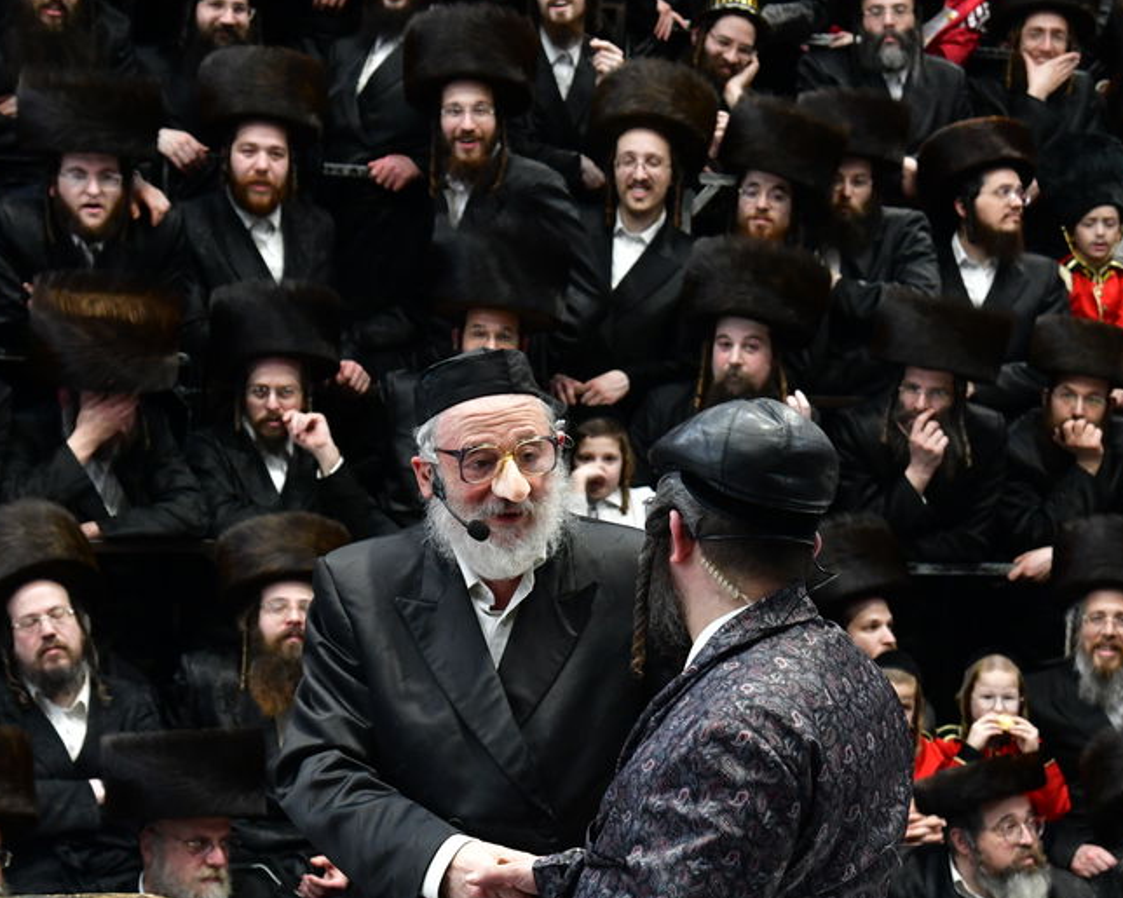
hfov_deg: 18.8
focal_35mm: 102
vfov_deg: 15.1
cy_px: 622
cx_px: 445
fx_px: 3390
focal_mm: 50
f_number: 5.6
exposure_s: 1/100
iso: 2000
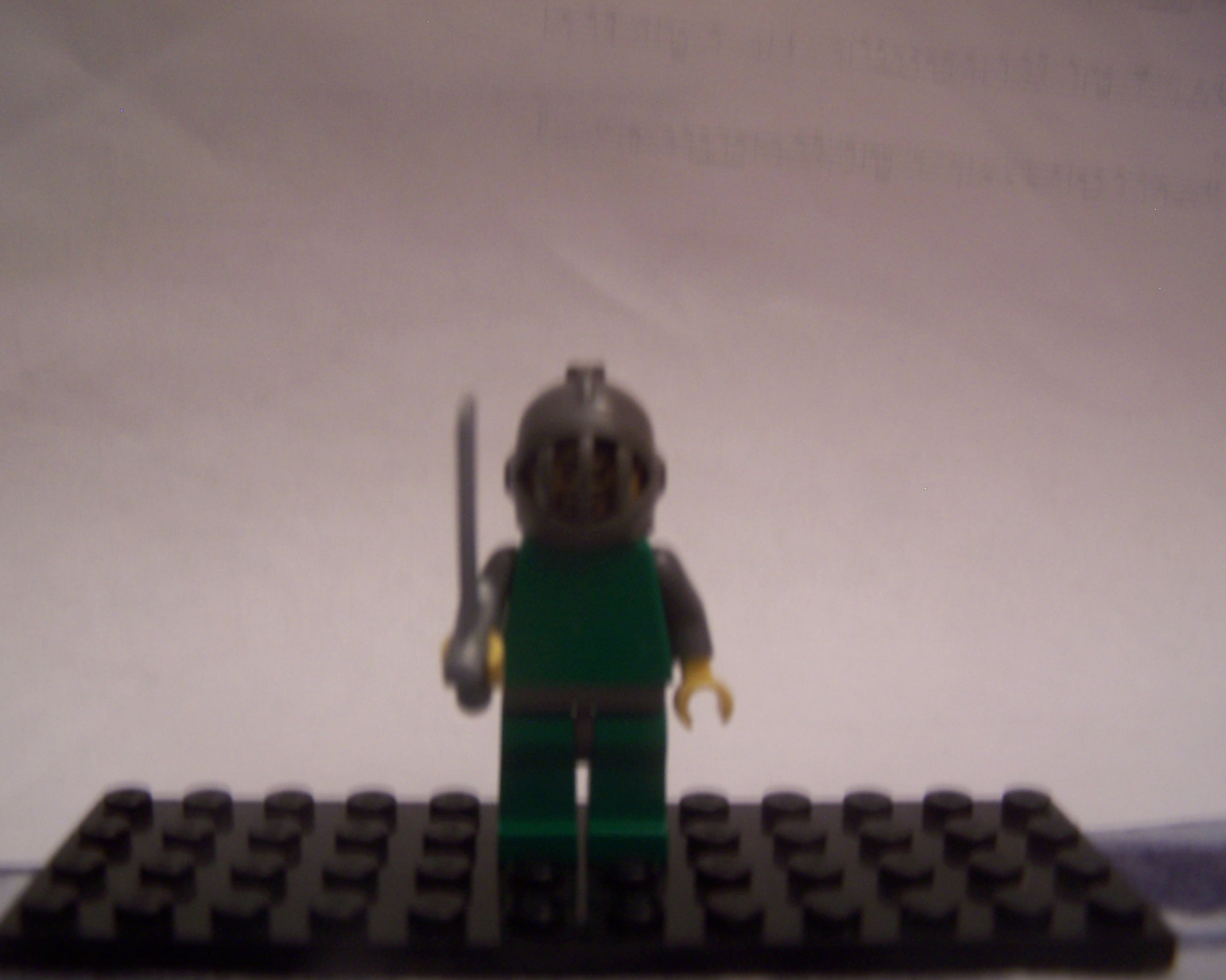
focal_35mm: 40
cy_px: 488
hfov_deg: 45.8
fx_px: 1451
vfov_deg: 37.3
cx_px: 572
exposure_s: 1/2
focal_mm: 6.3
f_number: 2.8
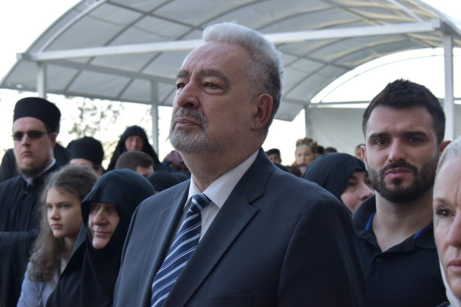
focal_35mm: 82
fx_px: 1056
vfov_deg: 16.6
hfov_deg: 24.6
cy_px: 154
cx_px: 230
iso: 400
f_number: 7.1
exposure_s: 1/200
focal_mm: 55
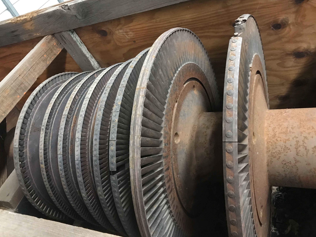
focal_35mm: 29
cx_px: 154
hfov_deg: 61.7
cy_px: 116
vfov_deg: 48.2
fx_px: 265
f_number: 1.8
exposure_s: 1/6
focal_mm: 3.99
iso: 80
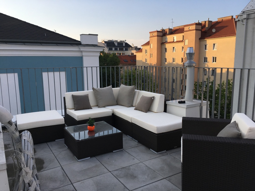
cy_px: 96
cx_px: 128
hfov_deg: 61.7
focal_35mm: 29
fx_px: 214
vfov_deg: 48.2
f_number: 2.2
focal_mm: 4.15
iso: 25
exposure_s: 1/674
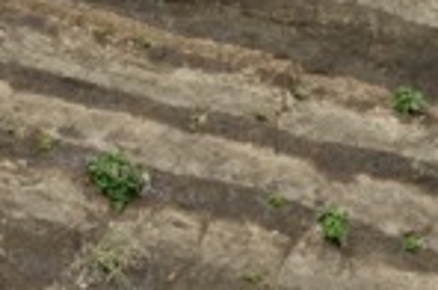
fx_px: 3873
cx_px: -21
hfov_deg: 6.4
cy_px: 950
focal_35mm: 319
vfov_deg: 4.1
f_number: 4
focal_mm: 16.84
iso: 125
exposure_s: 1/320
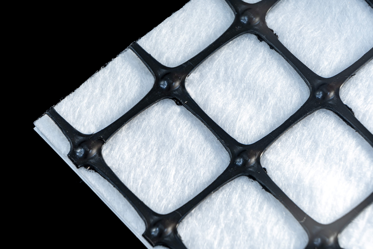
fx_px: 1865
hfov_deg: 11.4
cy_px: 124
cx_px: 186
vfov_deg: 7.6
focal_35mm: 180
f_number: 8
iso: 400
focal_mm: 180
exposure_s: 1/30
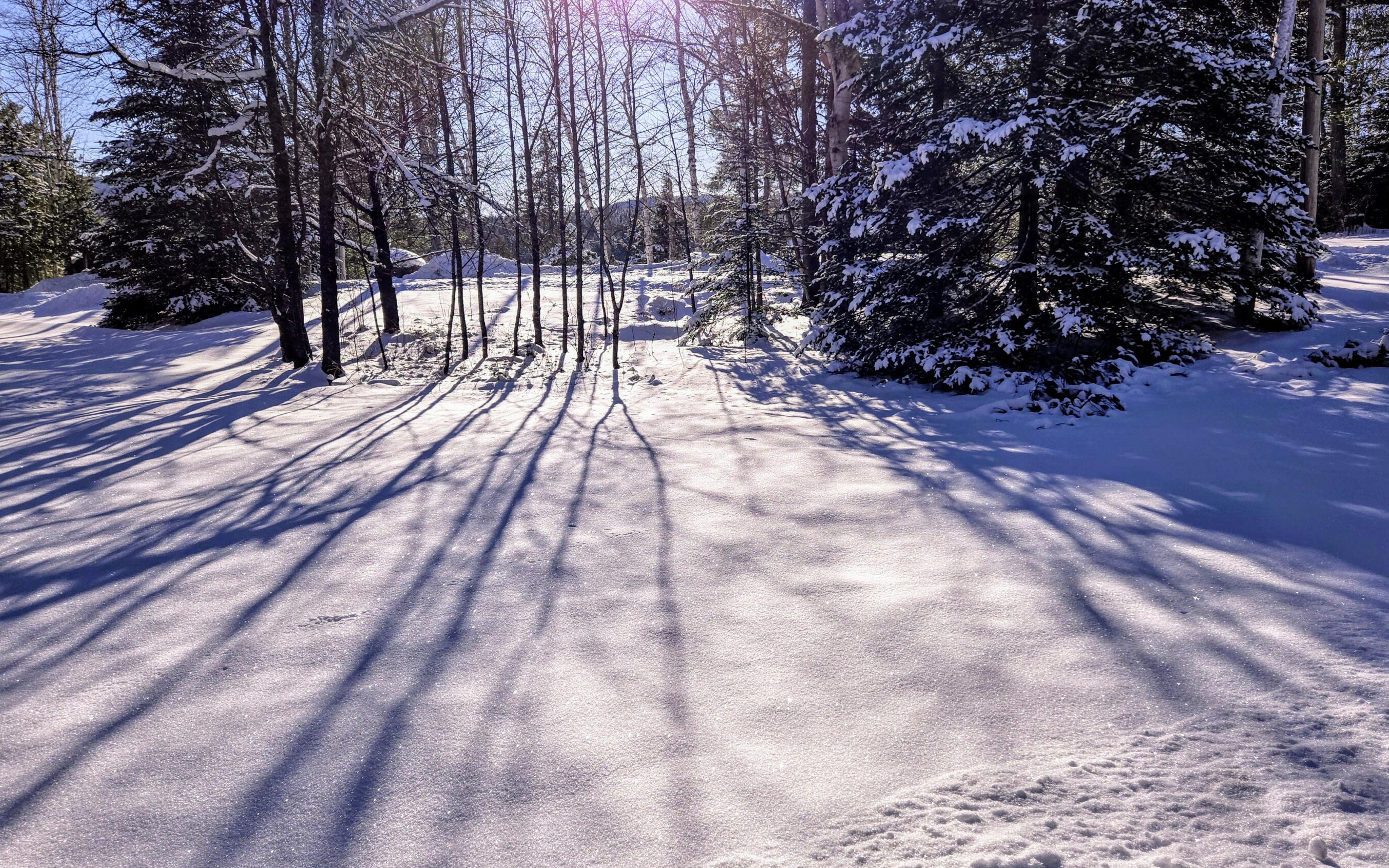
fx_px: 1022
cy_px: 378
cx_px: 763
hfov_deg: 68.2
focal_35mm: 27
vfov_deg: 45.9
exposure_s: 1/2572
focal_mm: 5.4
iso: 25
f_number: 1.8
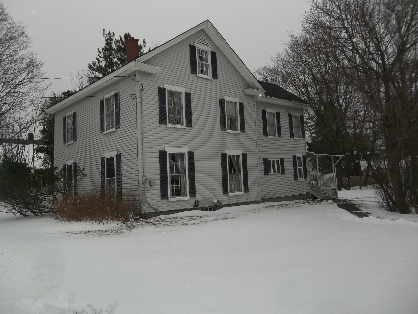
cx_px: 209
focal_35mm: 27
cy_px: 157
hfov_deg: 65.3
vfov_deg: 51.4
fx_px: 326
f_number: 3.5
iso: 80
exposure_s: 1/320
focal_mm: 4.9
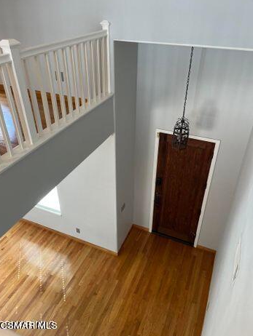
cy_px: 167
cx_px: 128
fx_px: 263
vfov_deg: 65.3
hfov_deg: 51.4
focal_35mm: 27
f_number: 1.6
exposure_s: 1/120
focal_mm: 5.1
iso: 125
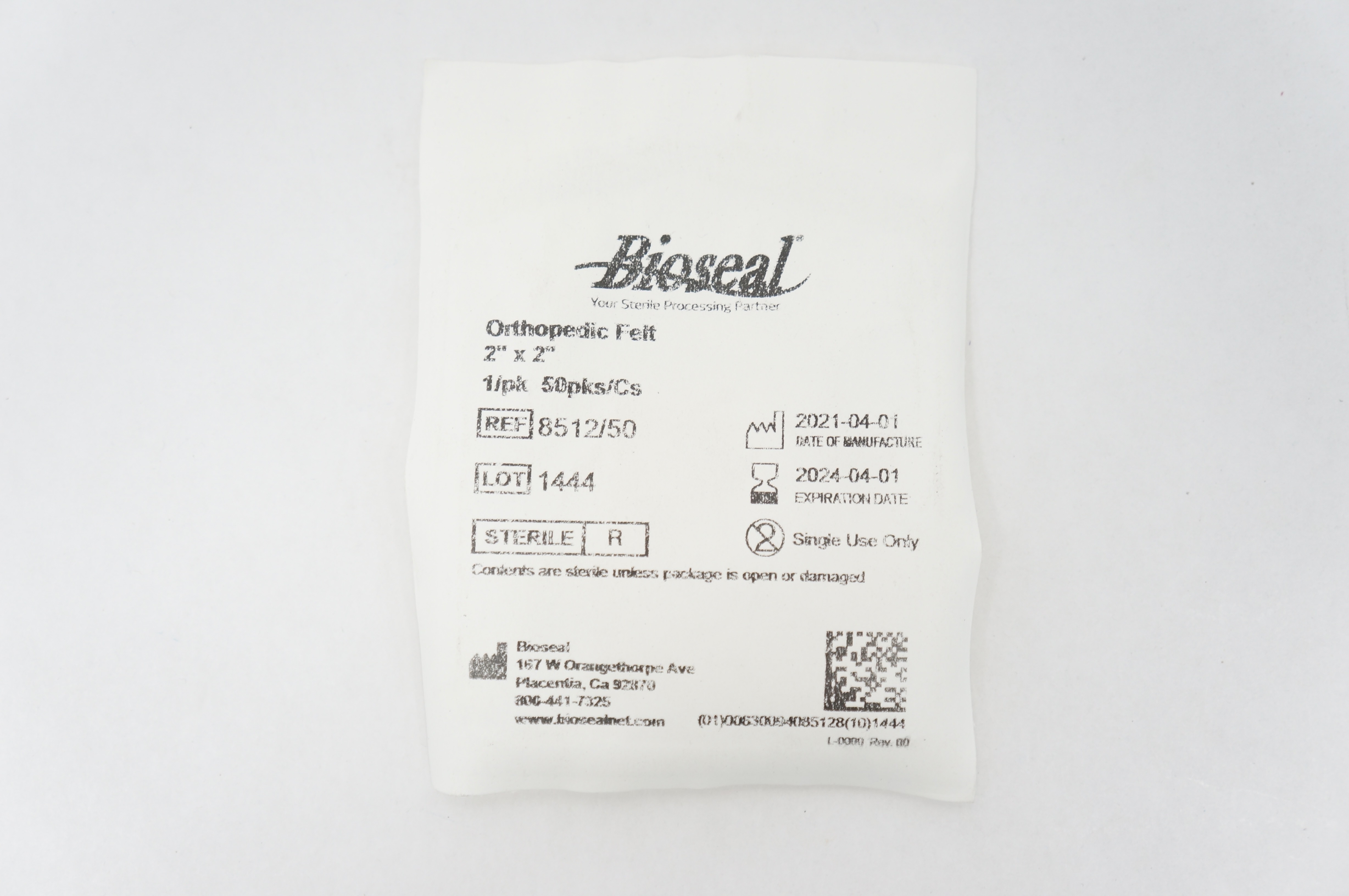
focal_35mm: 46
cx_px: 674
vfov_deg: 28.9
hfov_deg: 42.4
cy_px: 448
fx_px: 1741
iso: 400
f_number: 4
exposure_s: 1/60
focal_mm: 31
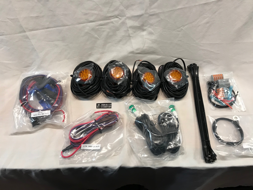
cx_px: 126
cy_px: 95
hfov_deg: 63.4
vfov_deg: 49.7
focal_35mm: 28
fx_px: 205
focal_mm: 3.99
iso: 40
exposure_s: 1/24
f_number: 1.8
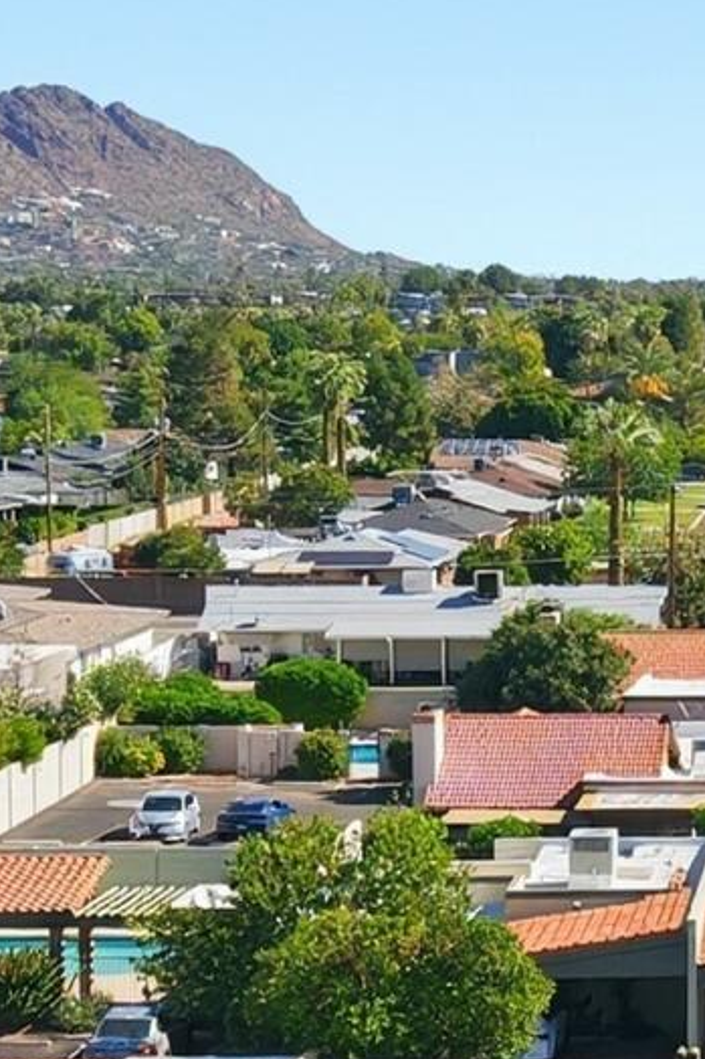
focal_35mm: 143
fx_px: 4203
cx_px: 1133
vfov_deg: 14.3
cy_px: 610
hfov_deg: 9.3
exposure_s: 1/4000
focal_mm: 8.7
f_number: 1.8
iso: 170
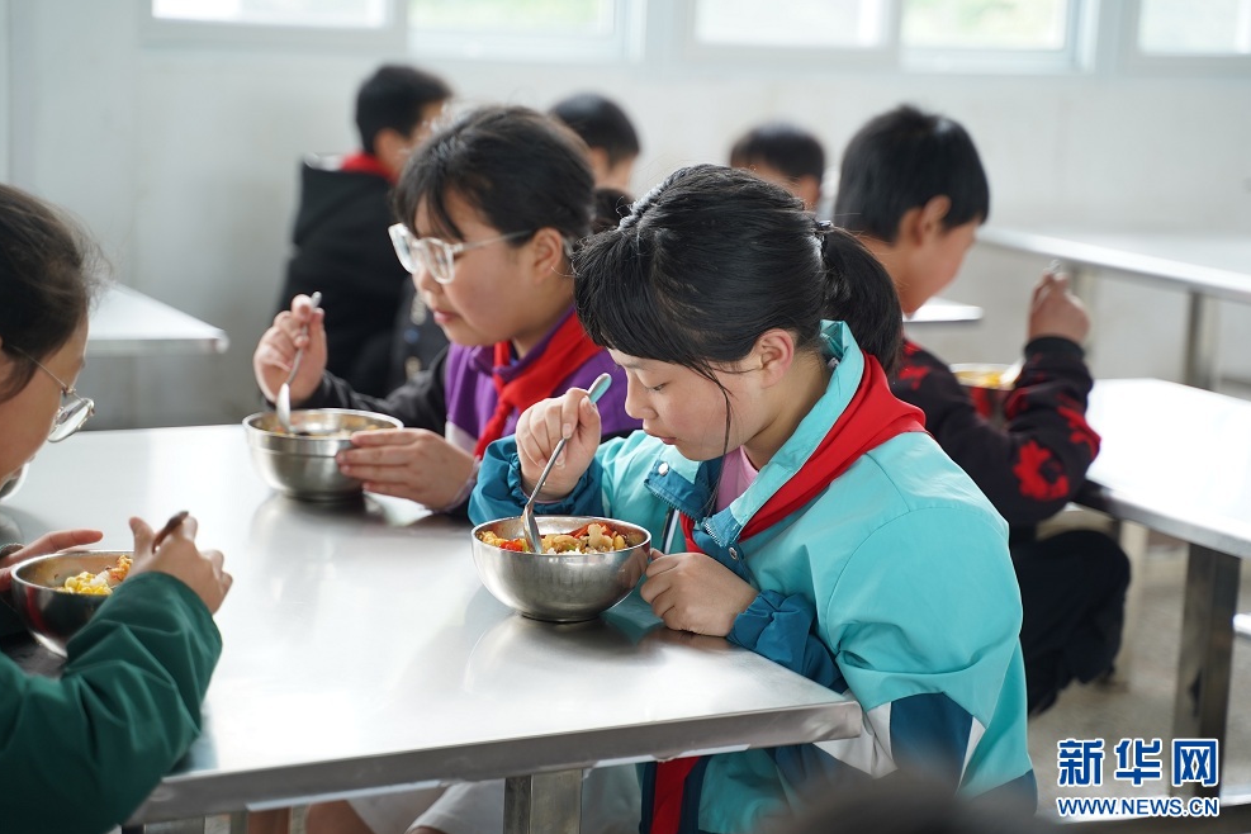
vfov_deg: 17.9
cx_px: 622
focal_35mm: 76
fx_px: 2641
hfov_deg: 26.7
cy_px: 421
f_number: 2.8
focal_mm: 75
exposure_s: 1/80
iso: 320
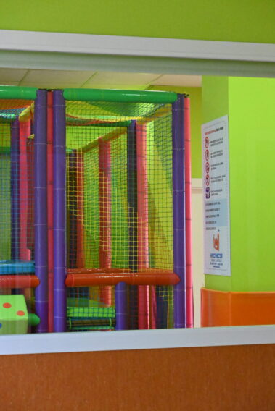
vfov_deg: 27.0
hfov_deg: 18.2
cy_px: 206
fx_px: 859
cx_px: 138
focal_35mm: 75
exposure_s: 1/640
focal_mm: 50
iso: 16000
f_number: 7.1
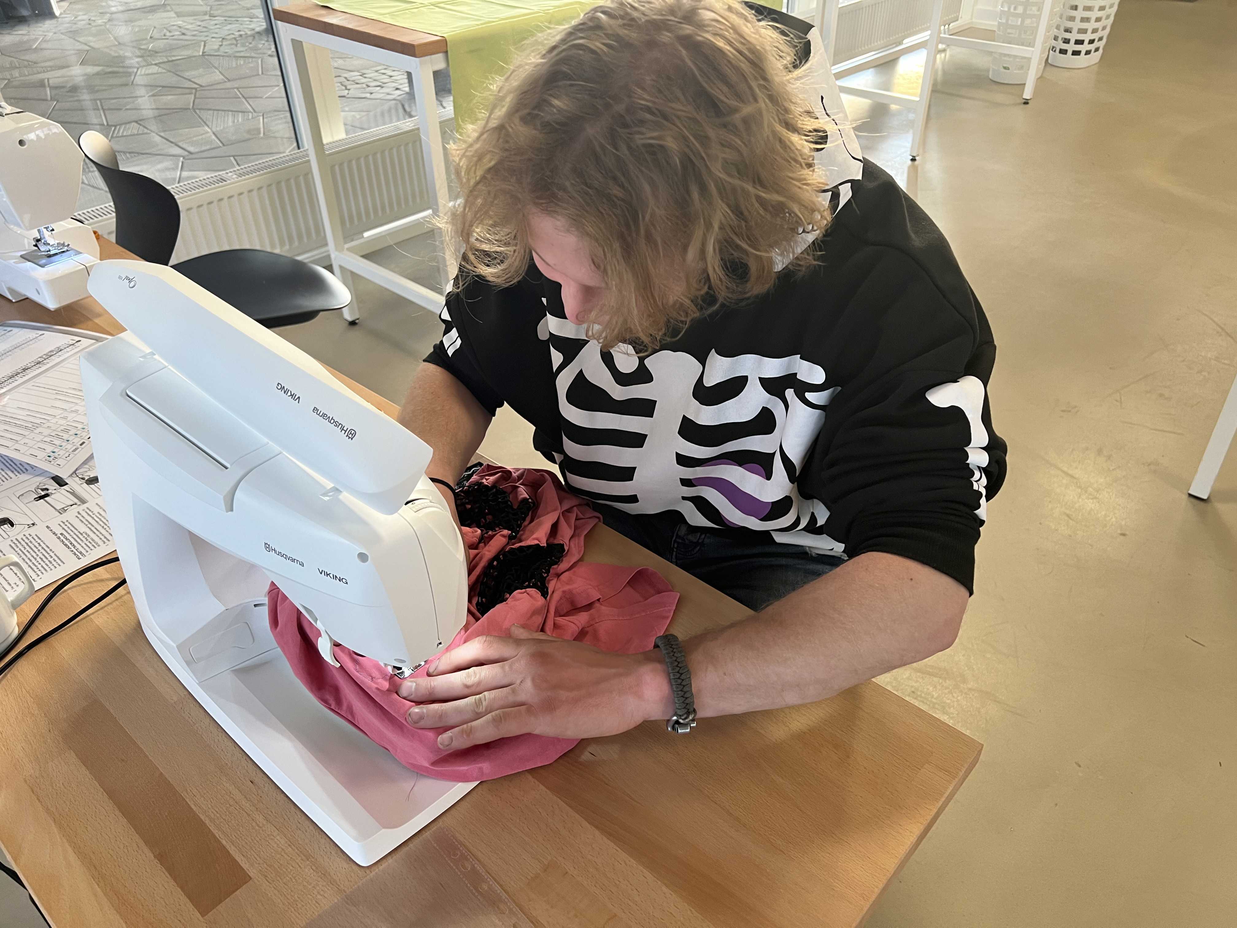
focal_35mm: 26
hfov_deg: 67.3
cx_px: 618
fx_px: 929
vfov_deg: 53.1
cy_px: 464
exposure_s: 1/96
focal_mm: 5.7
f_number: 1.5
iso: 125
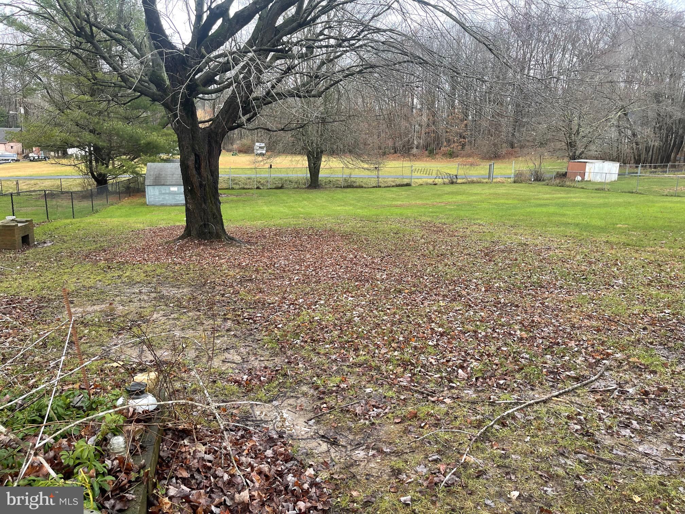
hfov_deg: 67.3
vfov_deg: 53.1
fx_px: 515
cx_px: 342
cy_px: 257
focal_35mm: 26
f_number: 1.6
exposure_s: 1/238
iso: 32
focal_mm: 5.1
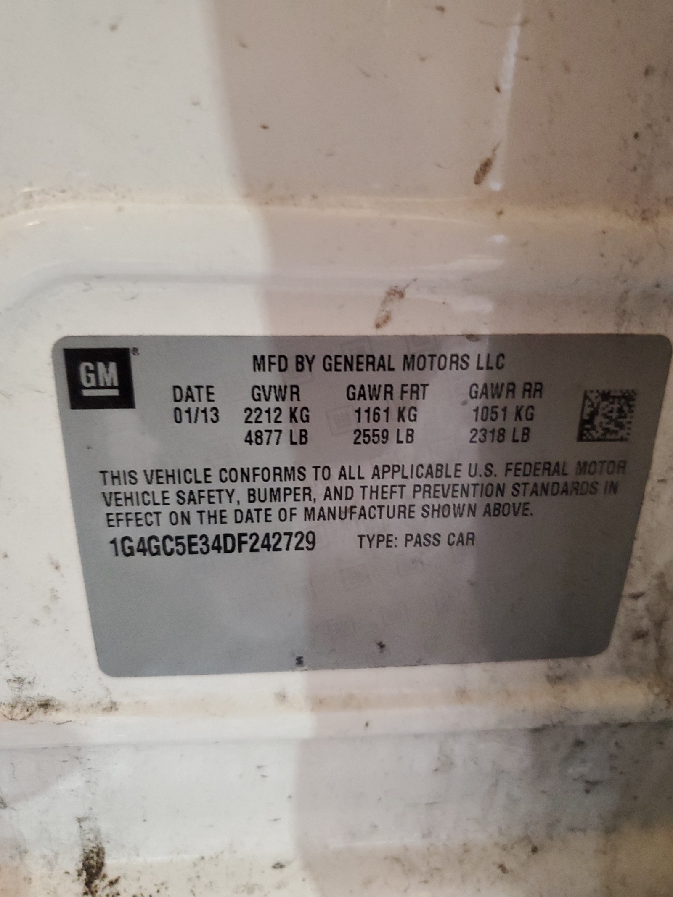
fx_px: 674
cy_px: 448
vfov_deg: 67.3
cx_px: 336
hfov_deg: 53.1
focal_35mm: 26
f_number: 1.5
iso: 325
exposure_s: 1/30
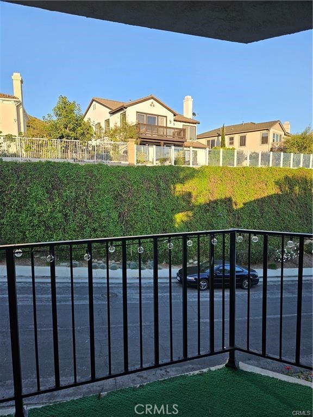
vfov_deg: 73.9
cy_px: 208
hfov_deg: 58.9
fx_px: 277
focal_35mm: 23
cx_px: 156
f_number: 1.8
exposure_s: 1/371
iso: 25
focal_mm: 5.4
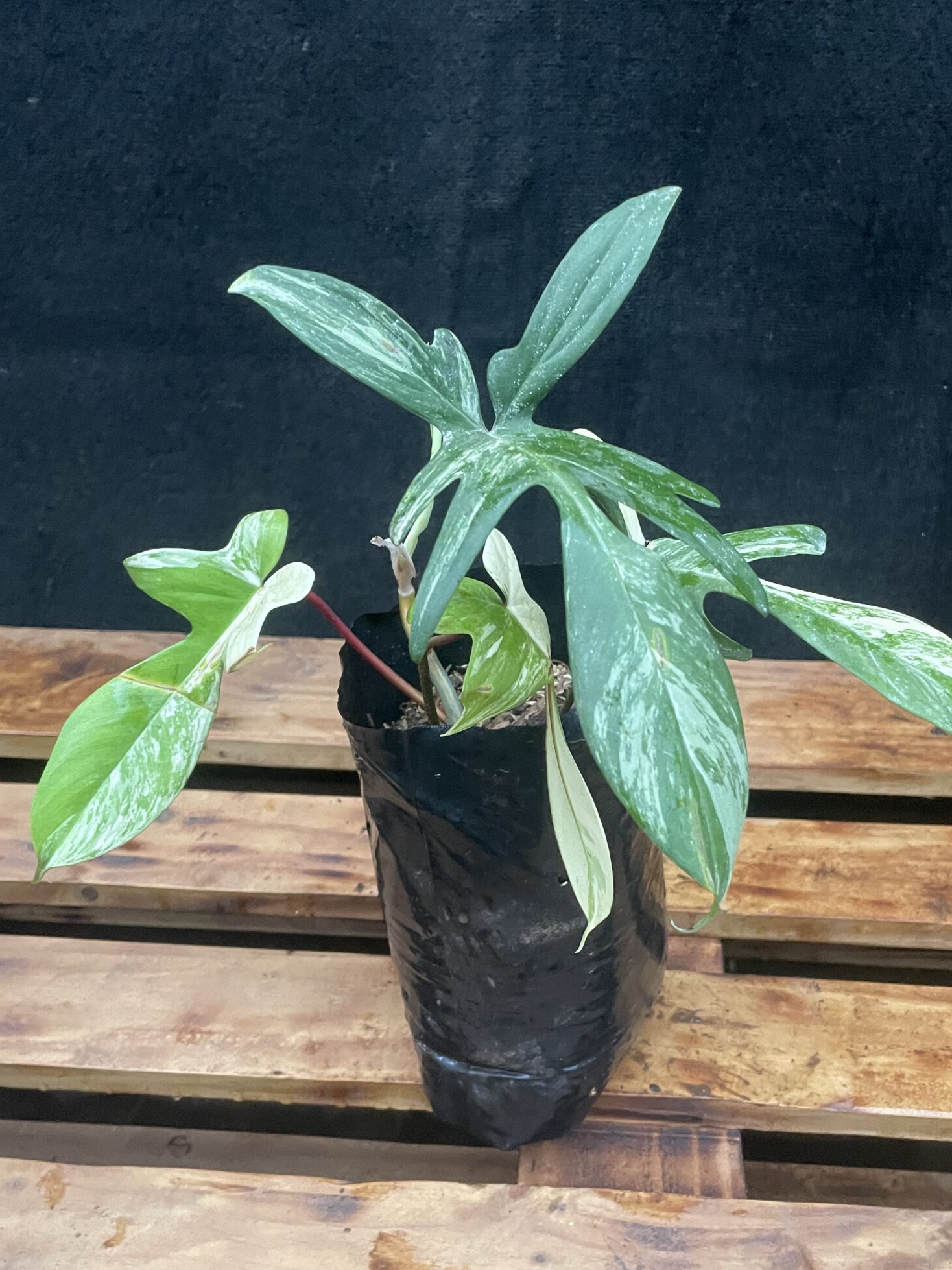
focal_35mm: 34
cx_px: 505
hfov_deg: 41.8
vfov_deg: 53.7
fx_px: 1247
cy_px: 734
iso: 500
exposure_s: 1/45
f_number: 1.6
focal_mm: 4.2
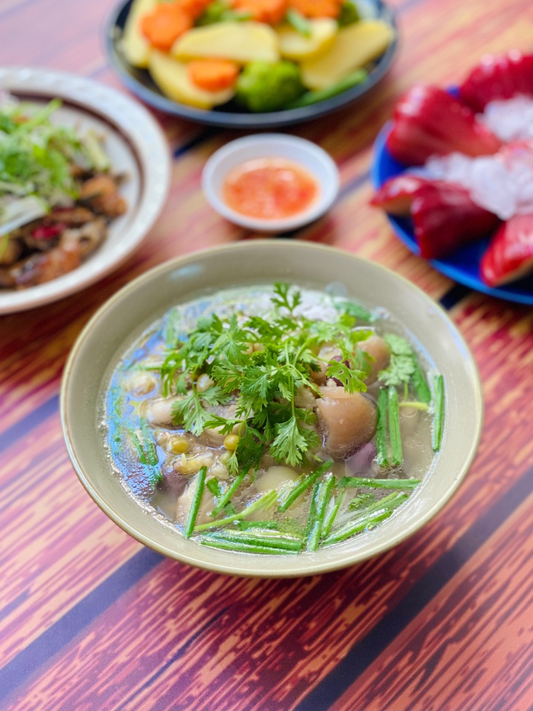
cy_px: 356
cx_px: 266
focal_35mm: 52
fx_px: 1067
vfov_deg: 36.8
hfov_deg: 28.0
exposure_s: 1/100
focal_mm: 6
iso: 200
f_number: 2
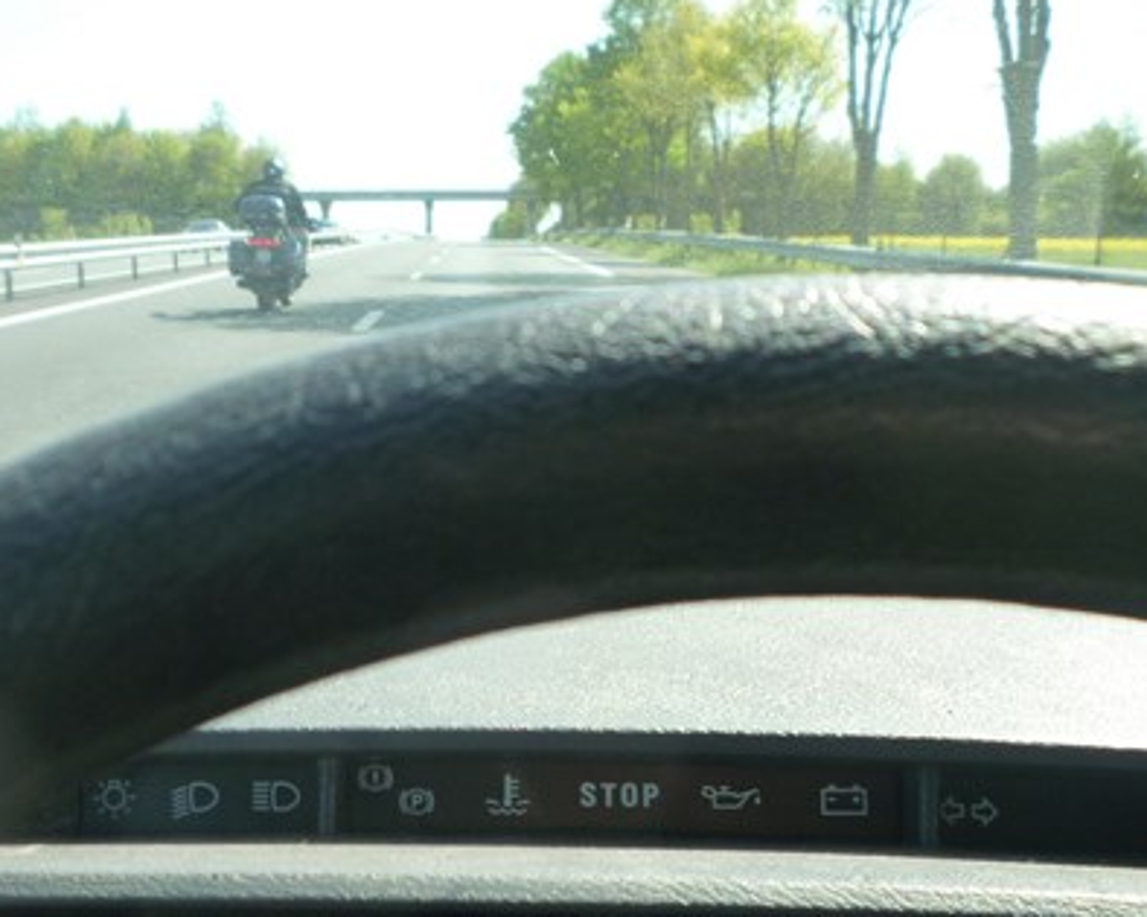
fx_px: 1561
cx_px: 341
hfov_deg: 39.6
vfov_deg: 32.5
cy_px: 594
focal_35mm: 46
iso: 125
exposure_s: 1/250
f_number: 3.3
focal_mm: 5.2
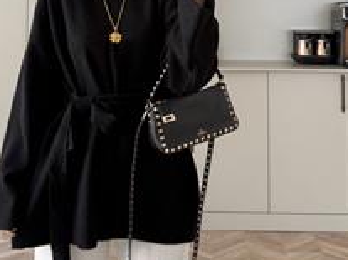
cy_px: 66
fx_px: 482
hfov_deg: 39.6
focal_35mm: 48
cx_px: 148
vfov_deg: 29.8
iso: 200
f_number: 1.78
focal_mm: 6.76
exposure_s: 1/75
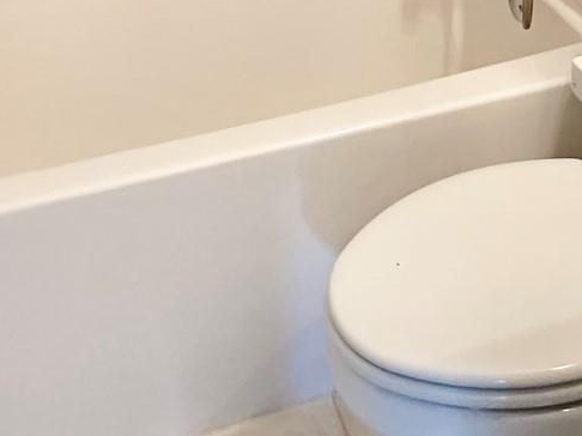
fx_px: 991
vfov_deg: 19.2
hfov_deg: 32.6
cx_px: 362
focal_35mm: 59
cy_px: -332
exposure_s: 1/60
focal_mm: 2.22
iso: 250
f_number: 2.2
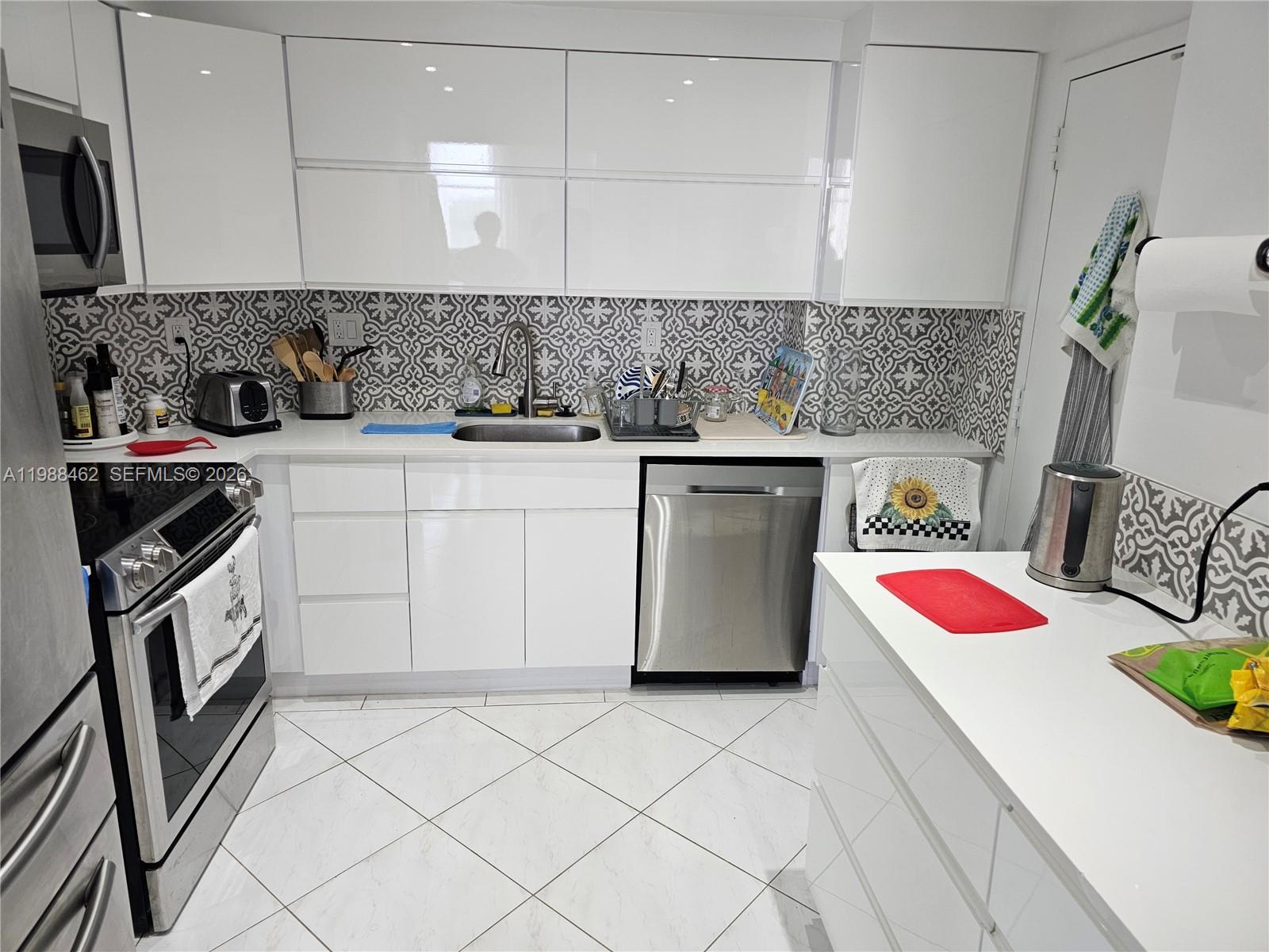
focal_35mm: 23
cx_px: 634
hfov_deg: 73.9
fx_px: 843
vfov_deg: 58.9
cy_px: 476
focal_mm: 6.3
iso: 125
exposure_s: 1/120
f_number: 1.7
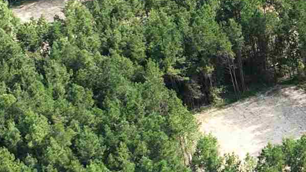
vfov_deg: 9.0
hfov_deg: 14.4
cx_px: 527
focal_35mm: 134
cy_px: 131
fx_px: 1087
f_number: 2.8
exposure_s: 1/640
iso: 100
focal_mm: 12.29
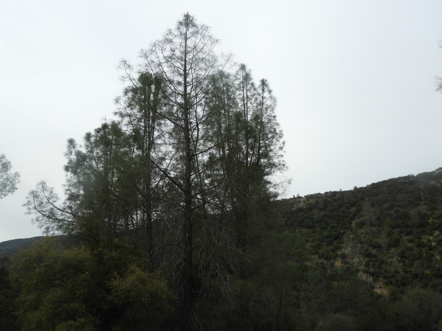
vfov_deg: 46.8
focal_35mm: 30
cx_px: 221
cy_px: 166
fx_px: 383
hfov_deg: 60.0
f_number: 3.5
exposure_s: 1/640
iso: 100
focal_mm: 5.4
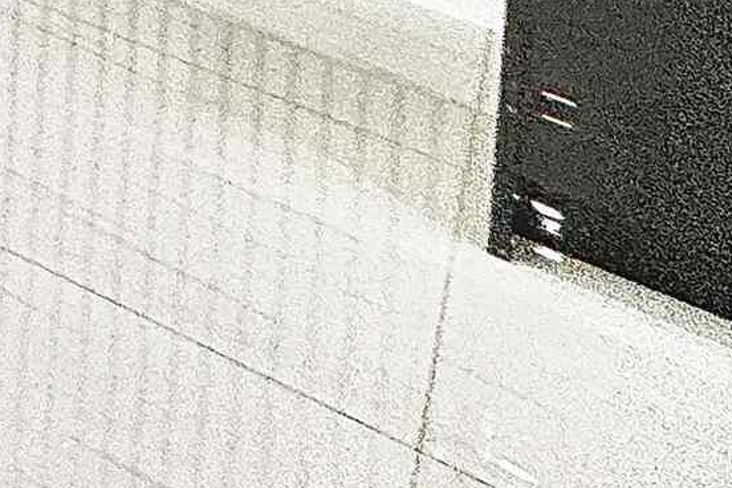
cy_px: -916
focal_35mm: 81
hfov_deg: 13.6
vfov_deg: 11.4
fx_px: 1647
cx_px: -1180
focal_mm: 2.22
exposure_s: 1/120
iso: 64
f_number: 2.2
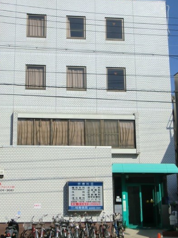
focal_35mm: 61
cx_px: 84
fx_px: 419
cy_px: 101
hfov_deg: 24.0
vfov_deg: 31.6
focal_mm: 9.3
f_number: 11.1
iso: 64
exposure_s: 1/160
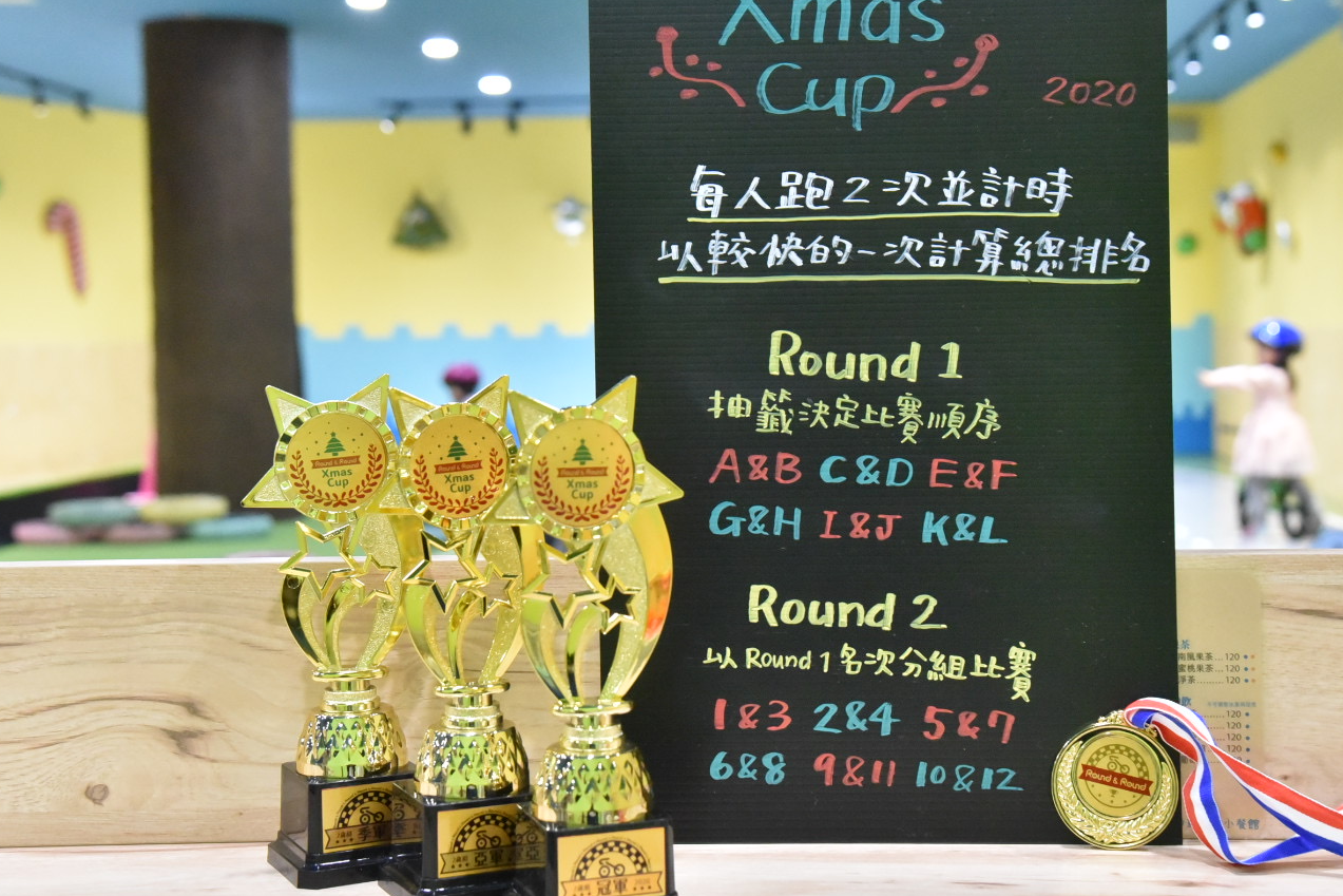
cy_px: 374
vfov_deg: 24.2
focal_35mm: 56
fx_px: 2089
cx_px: 721
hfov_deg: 35.6
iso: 10000
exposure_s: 1/200
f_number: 5
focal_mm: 44
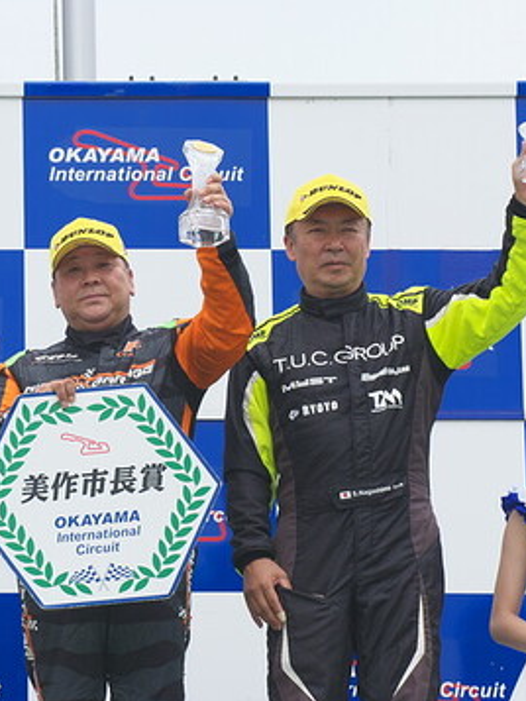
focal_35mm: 349
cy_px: 350
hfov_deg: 4.3
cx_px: 104
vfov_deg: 5.7
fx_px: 7067
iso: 200
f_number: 8
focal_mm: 160
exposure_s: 1/250
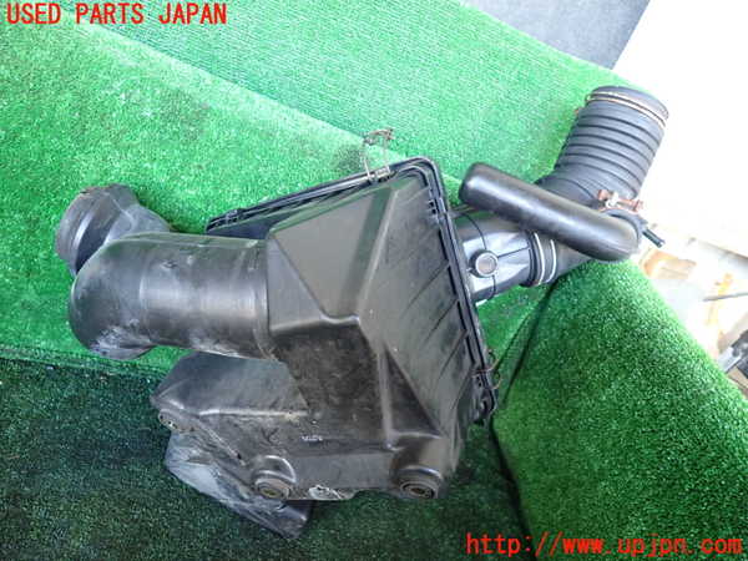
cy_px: 280
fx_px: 540
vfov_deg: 54.9
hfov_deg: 69.4
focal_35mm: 25
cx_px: 374
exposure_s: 1/30
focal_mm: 4.5
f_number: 2
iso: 500
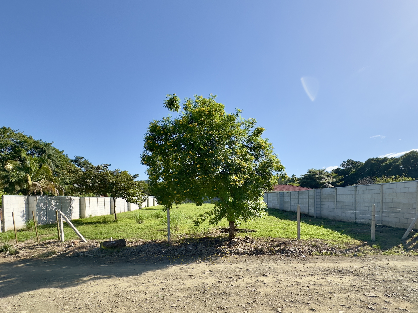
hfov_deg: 98.2
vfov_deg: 81.7
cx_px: 209
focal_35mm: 15
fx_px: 181
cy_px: 164
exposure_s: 1/2020
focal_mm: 2.22
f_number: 2.2
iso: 50
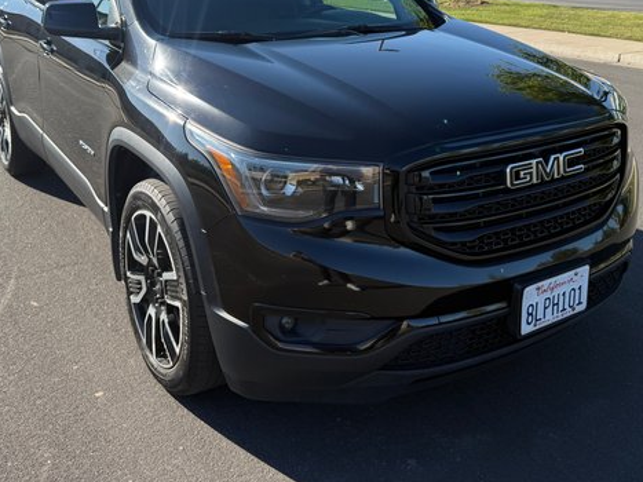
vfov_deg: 37.6
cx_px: 313
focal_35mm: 37
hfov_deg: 50.1
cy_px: 116
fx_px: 687
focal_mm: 6.76
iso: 80
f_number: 1.78
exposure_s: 1/2110
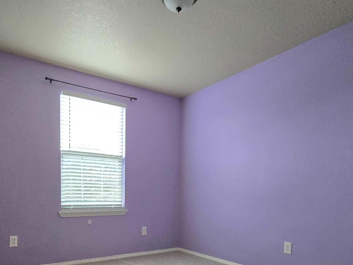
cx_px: 162
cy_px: 206
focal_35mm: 24
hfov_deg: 71.5
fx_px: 245
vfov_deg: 53.6
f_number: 2.2
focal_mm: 2.2
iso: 800
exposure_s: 1/60.2
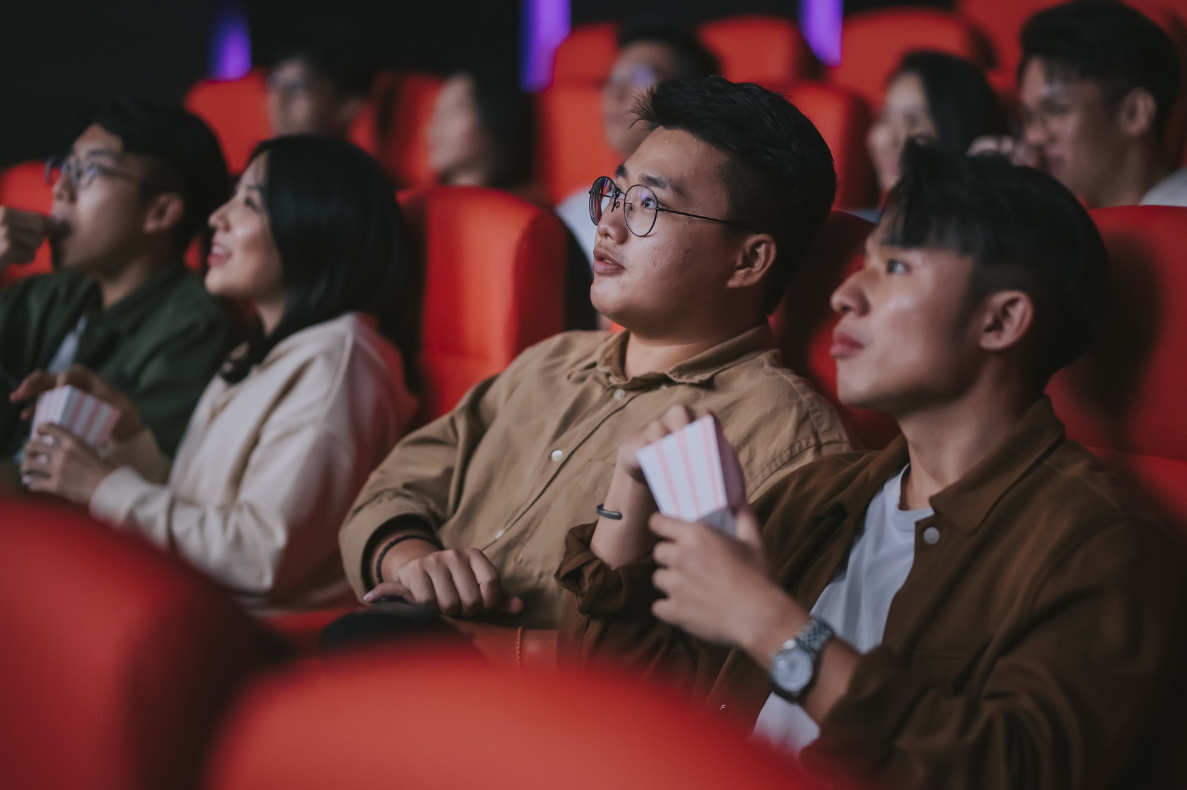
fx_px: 2801
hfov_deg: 23.9
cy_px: 395
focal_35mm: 85
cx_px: 594
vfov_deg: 16.1
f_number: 1.4
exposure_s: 1/160
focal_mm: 85
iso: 2500
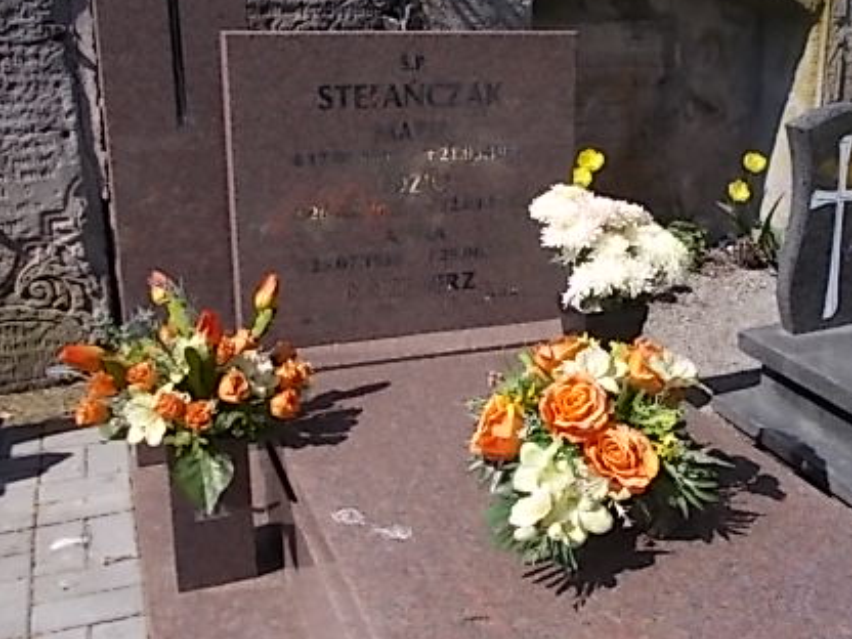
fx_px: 985
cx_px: 489
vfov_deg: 35.9
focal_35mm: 40
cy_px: 281
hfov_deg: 46.7
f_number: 8
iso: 80
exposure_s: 1/160
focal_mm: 4.6
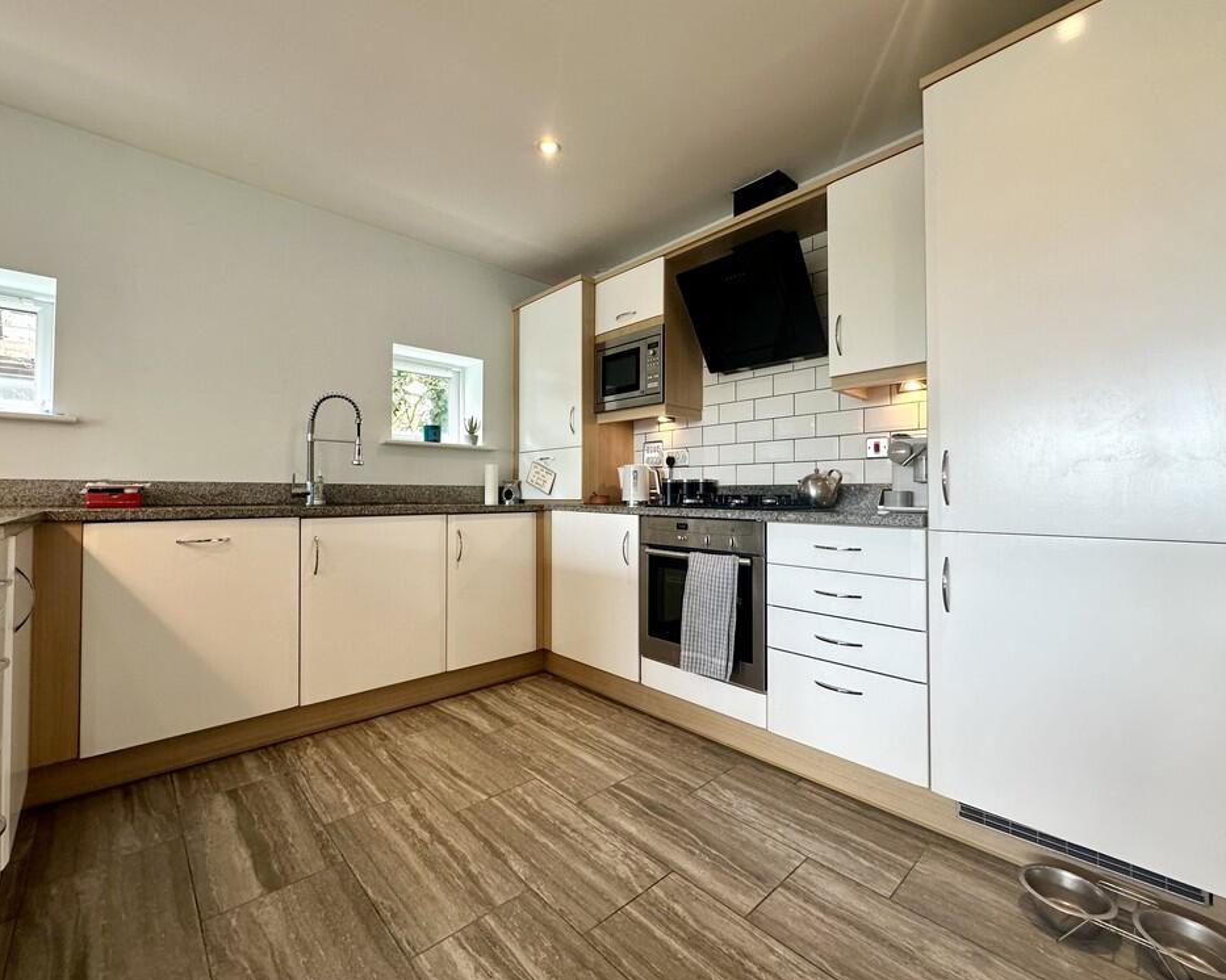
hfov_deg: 96.8
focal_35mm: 15
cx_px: 606
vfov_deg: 84.0
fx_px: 544
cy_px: 483
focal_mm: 2.22
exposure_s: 1/100
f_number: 2.2
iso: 125
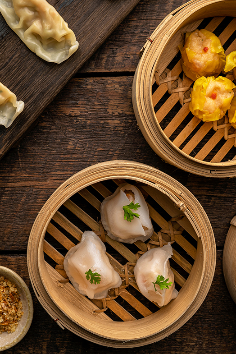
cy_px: 174
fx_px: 540
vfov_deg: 36.2
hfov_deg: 24.5
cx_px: 83
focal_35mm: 55
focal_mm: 36
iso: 50
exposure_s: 1/160
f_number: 6.3
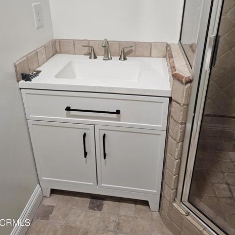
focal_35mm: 28
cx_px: 119
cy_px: 76
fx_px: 215
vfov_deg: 55.9
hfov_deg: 57.3
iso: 320
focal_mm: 6.3
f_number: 1.7
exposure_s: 1/120
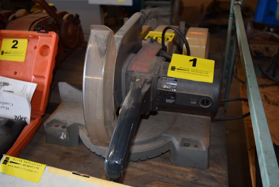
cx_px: 135
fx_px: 287
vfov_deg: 36.0
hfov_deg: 51.9
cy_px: 86
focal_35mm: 37
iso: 500
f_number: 4
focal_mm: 22
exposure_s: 1/60
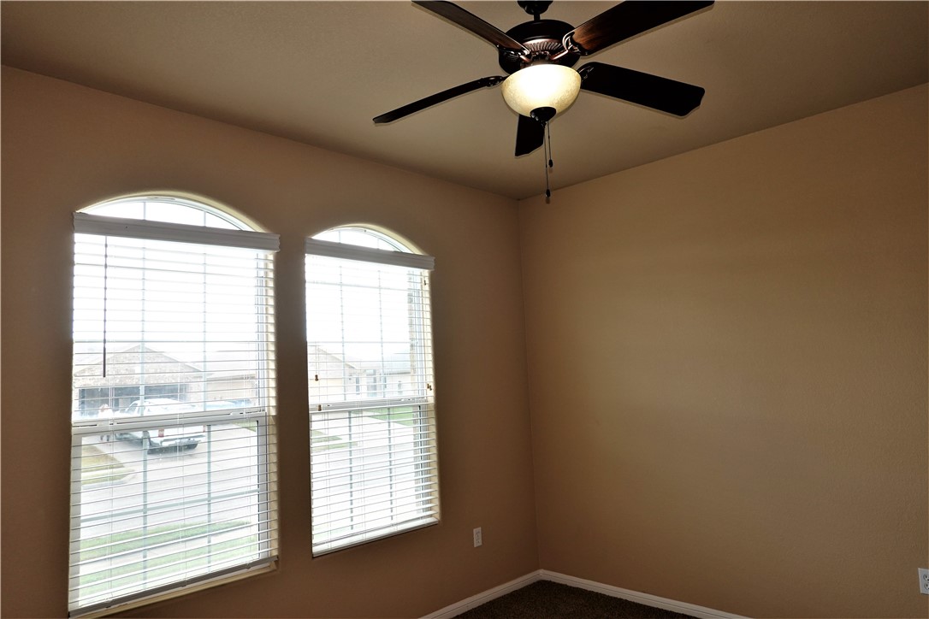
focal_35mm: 24
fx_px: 619
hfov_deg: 73.7
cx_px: 464
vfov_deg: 53.1
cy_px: 310
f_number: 2.8
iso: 100
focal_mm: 9
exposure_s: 1/80
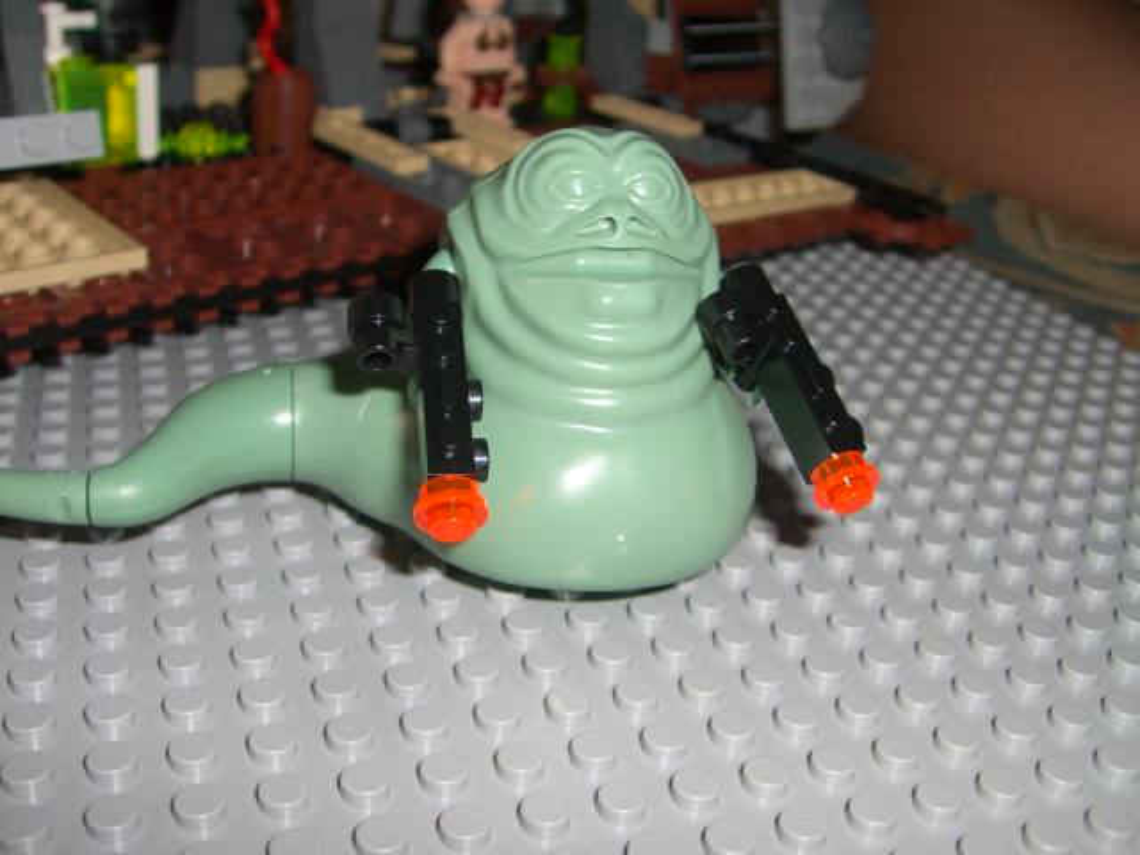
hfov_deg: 49.0
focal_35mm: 38
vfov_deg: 37.7
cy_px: 428
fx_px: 1251
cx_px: 570
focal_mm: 6.2
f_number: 2.7
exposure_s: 1/60
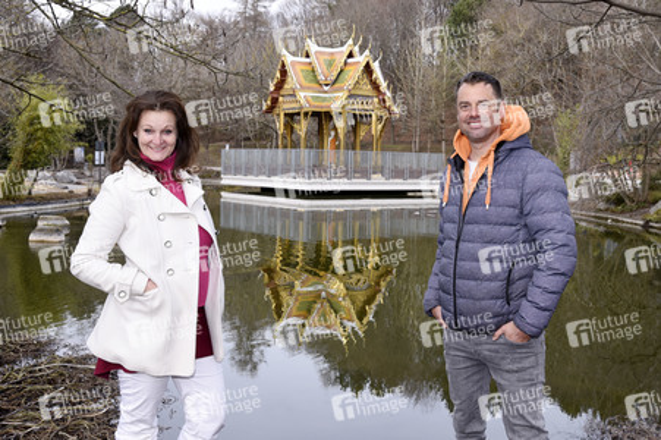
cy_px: 220
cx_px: 330
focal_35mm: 35
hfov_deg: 54.5
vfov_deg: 37.8
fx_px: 642
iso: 250
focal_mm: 35
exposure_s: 1/160
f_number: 9
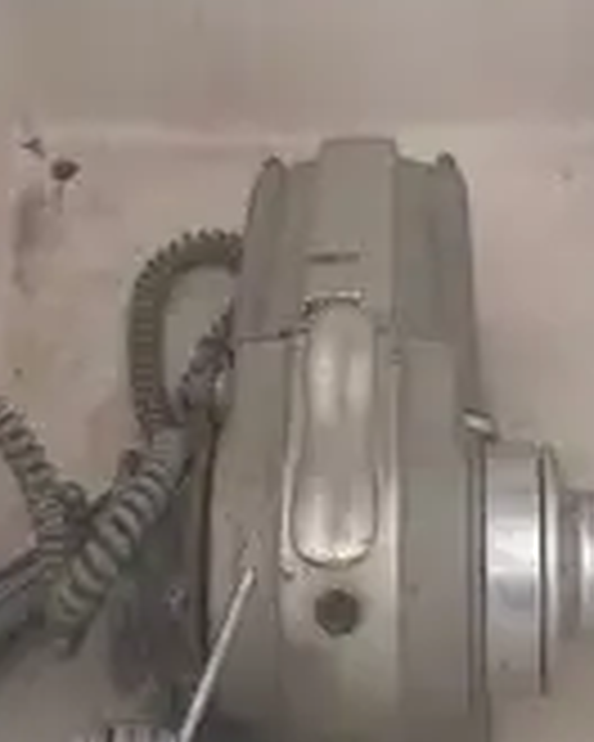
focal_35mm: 106
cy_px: 369
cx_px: 369
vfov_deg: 18.1
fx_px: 2329
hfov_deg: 14.5
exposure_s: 1/4566
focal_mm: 3.99
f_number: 1.8
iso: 20
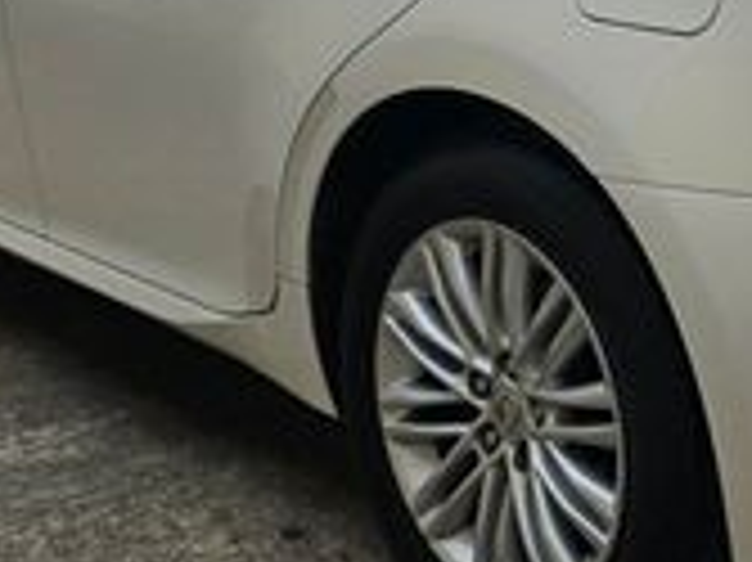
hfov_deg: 21.4
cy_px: 40
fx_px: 1910
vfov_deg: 16.5
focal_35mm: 88
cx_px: 779
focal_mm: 6.3
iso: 12
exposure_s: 1/410
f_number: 1.7
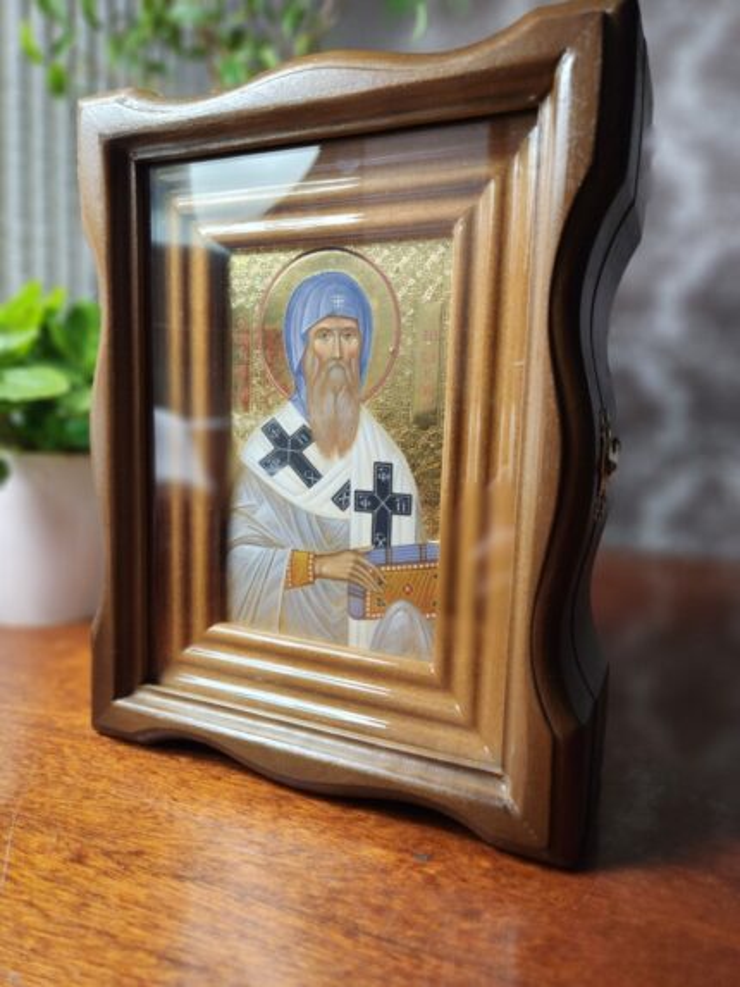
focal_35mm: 23
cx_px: 370
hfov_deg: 58.9
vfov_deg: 73.9
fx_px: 655
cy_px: 494
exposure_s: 1/100
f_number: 1.8
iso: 400
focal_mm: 5.4
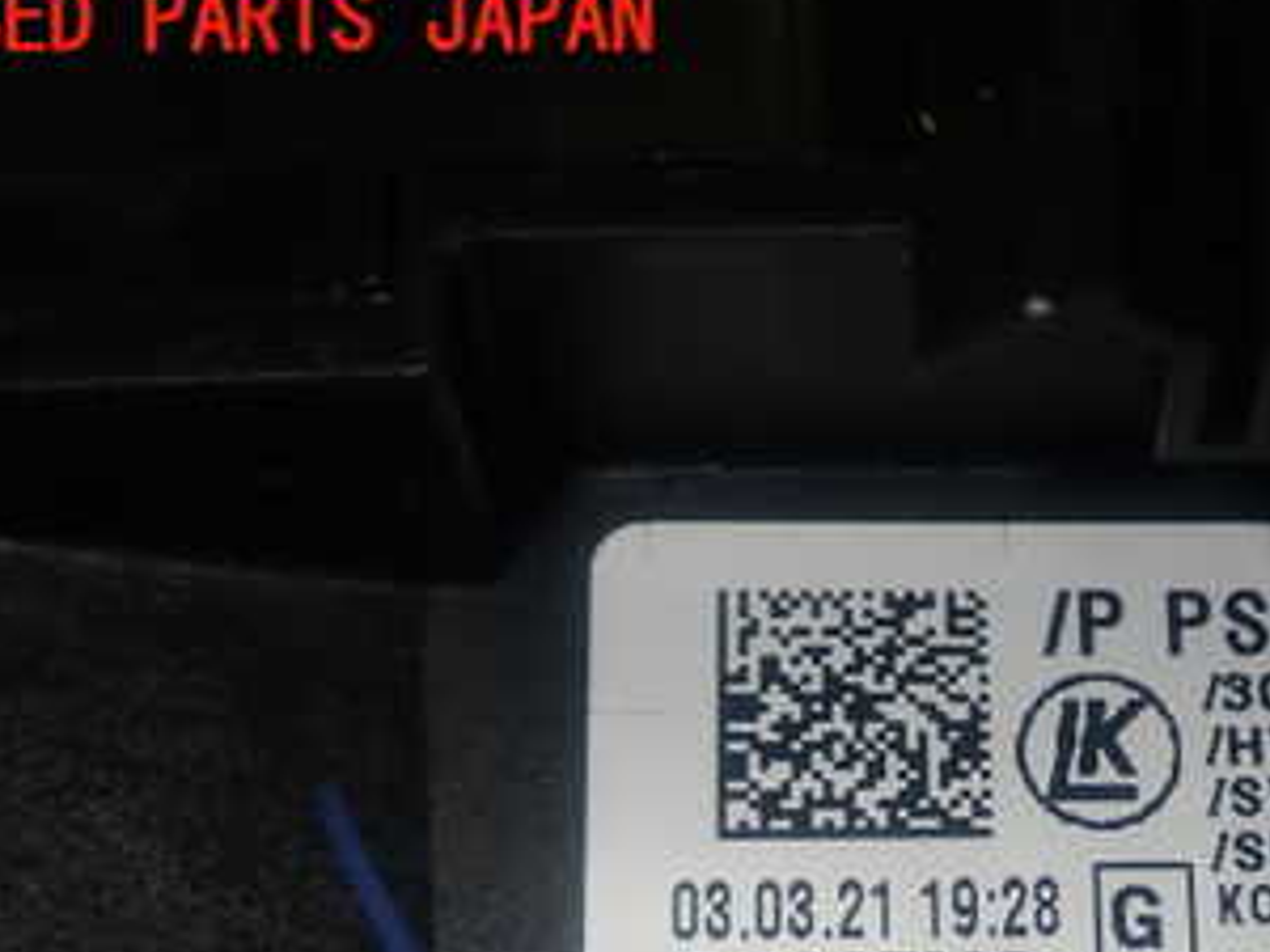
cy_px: 922
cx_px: 1156
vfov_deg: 18.9
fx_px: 2788
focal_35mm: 76
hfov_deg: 24.9
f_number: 8
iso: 200
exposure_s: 1/40
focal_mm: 6.83
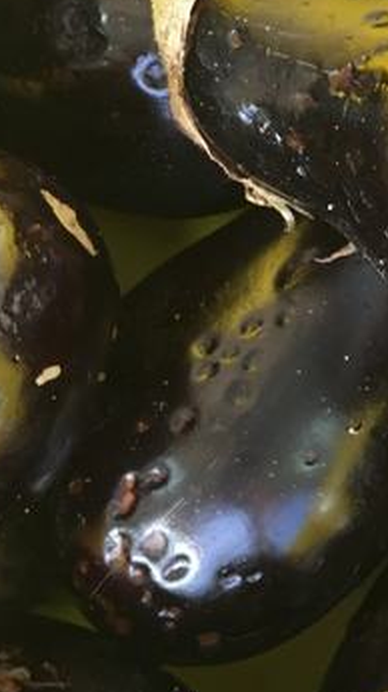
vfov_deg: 32.7
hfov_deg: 17.8
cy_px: 254
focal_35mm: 64
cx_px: 469
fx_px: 1173
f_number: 2.2
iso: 200
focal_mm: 4.15
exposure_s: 1/30
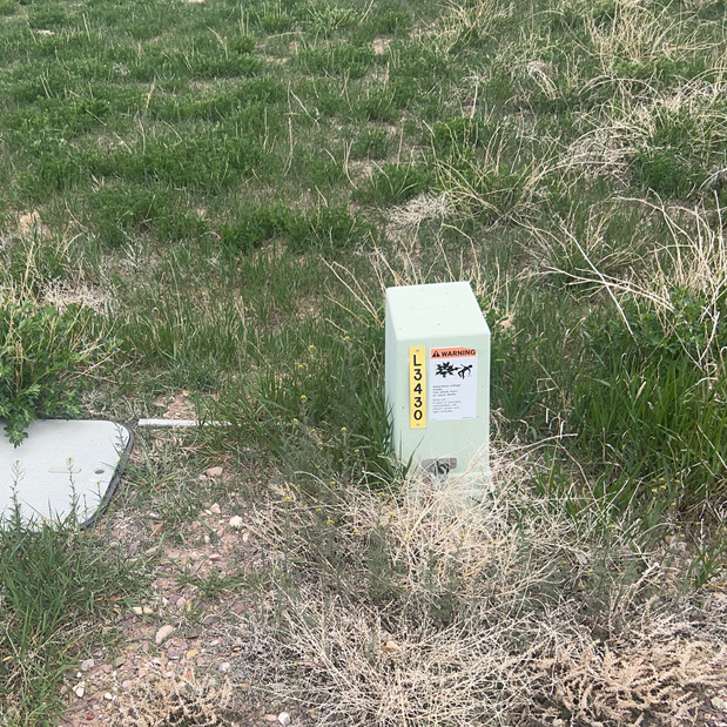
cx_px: 231
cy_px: 435
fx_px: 903
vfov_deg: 43.6
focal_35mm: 38
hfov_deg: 43.1
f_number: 1.5
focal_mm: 5.7
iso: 50
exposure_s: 1/2404
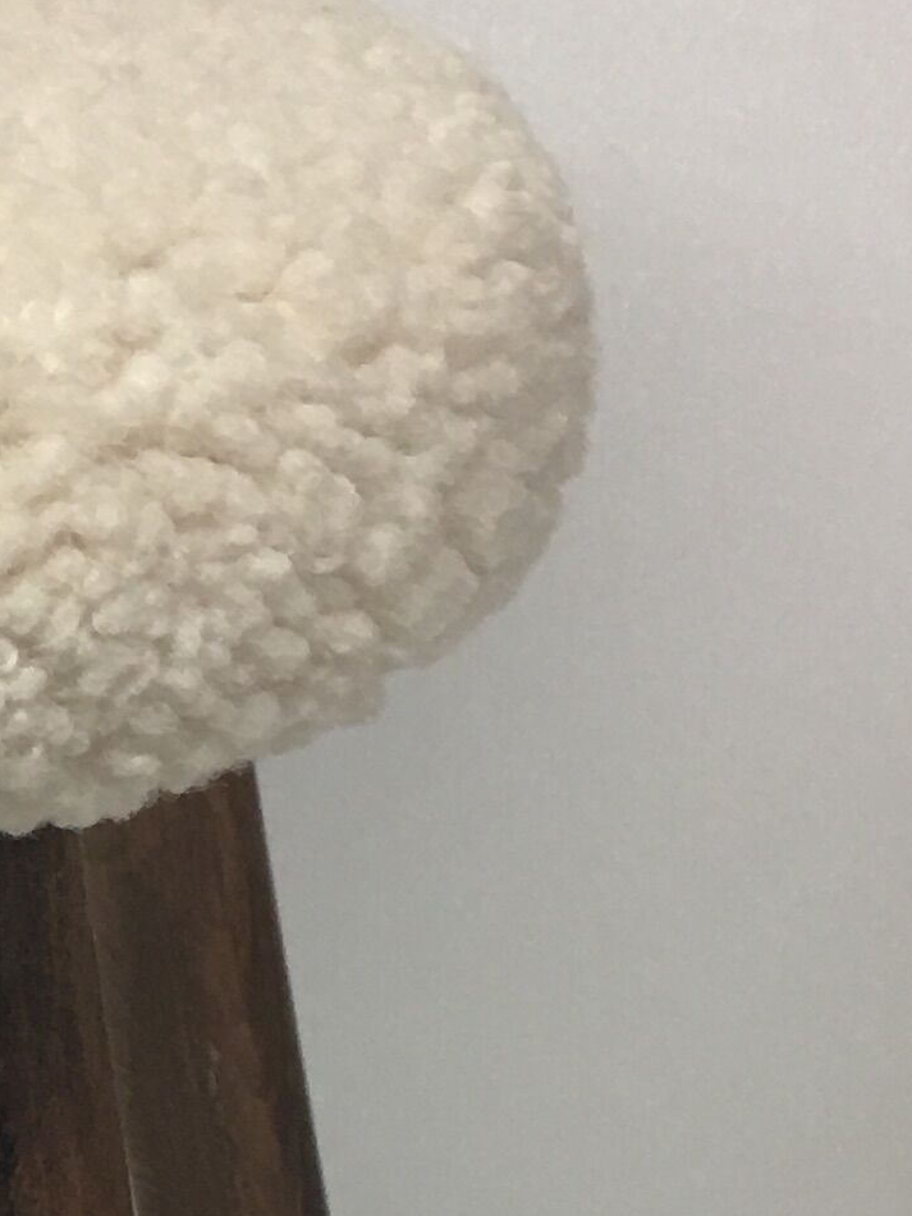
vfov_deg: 15.6
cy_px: 1311
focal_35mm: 123
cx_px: -526
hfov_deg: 11.5
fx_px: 4322
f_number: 2.2
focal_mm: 4.15
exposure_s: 1/17
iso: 32
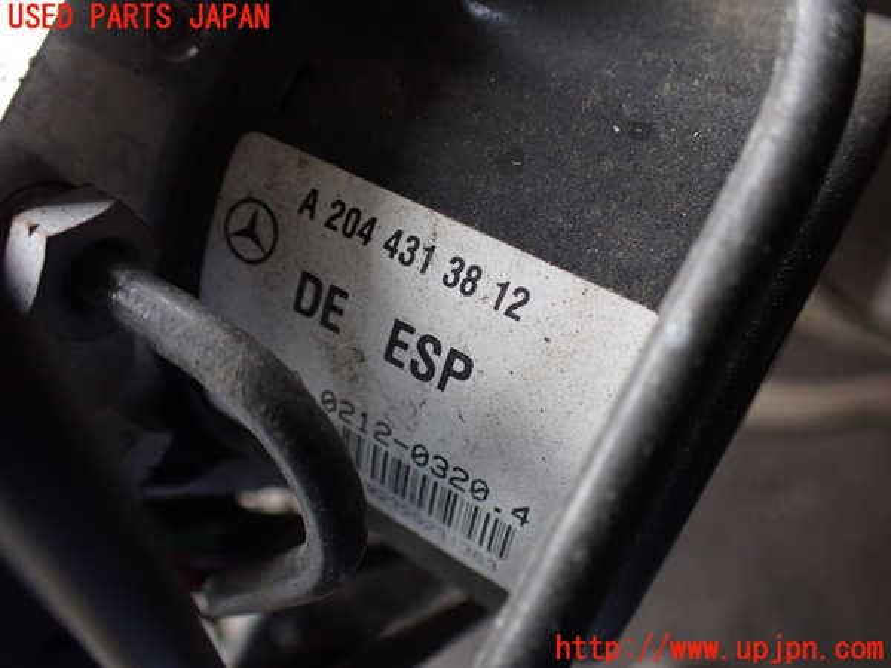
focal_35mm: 30
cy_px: 334
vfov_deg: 46.8
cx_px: 446
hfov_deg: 60.0
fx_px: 772
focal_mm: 5.4
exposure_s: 1/125
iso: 320
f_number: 2.3
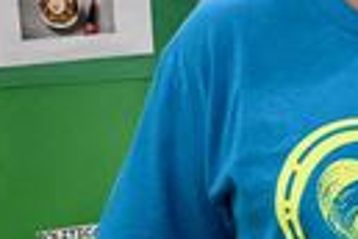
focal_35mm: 149
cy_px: 185
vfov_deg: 9.2
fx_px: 1482
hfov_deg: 13.2
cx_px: 500
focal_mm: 24
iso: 2500
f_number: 5.6
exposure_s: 1/60
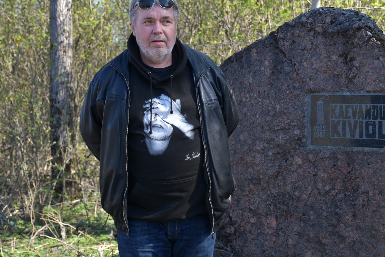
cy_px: 95
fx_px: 842
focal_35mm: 79
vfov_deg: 17.3
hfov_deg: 25.6
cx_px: 251
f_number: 4.2
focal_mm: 35
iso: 200
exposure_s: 1/320
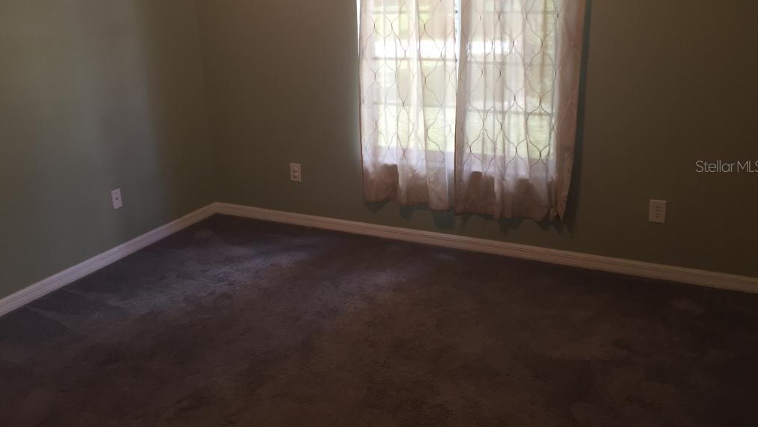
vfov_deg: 36.5
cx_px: 382
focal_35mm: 32
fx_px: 643
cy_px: 166
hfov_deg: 61.0
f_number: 2.2
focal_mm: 4.15
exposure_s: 1/30
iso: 32
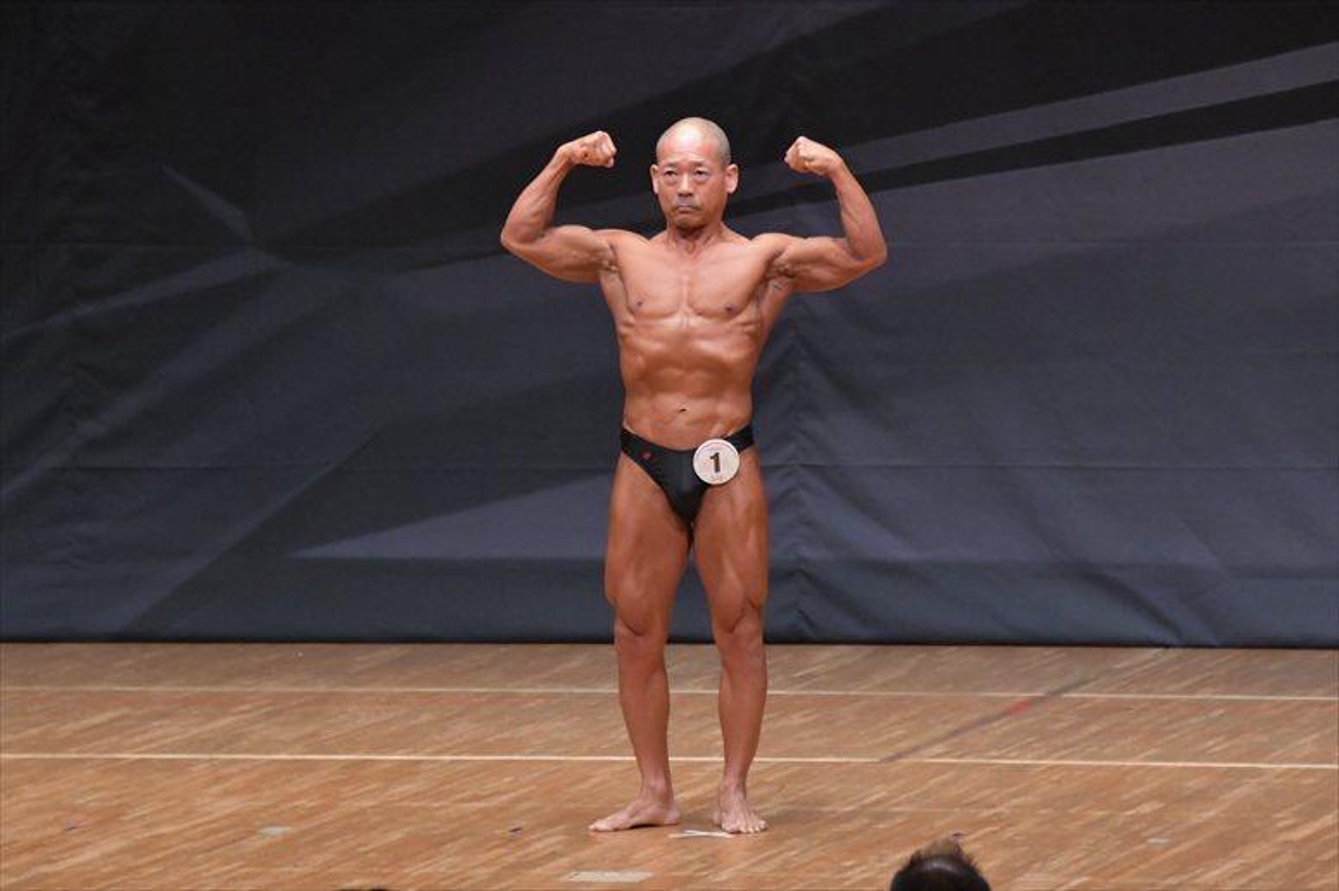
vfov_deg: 4.8
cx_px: 670
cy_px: 446
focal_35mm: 285
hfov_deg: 7.2
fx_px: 10595
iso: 6400
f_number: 5.6
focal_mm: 190
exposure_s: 1/400
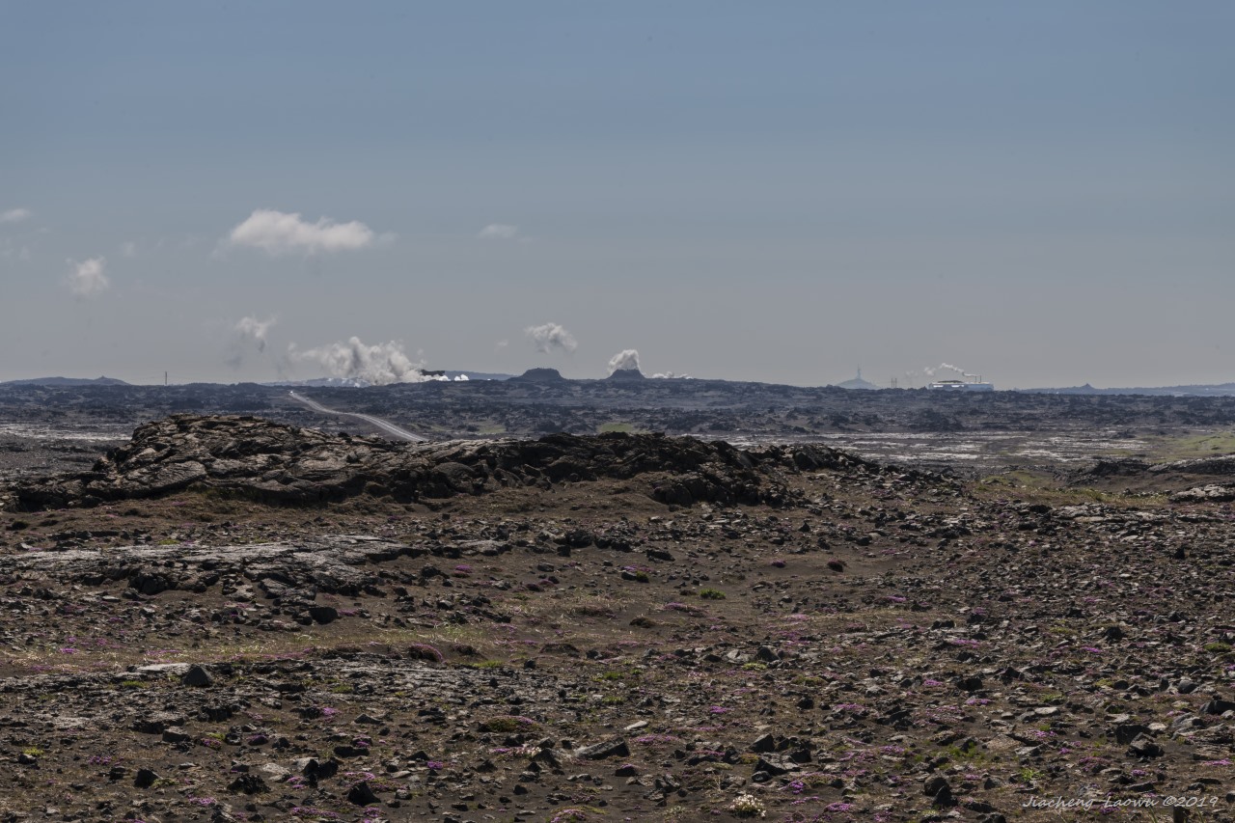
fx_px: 2264
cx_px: 618
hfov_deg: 30.5
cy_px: 412
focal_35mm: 66
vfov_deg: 20.6
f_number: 16
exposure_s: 1/200
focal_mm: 66
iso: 100
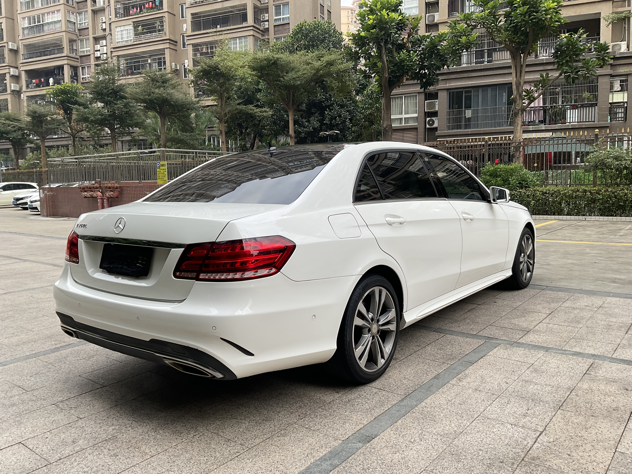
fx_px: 529
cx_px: 316
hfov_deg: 61.7
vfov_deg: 48.2
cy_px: 237
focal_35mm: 29
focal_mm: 3
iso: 16
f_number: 1.8
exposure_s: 1/133
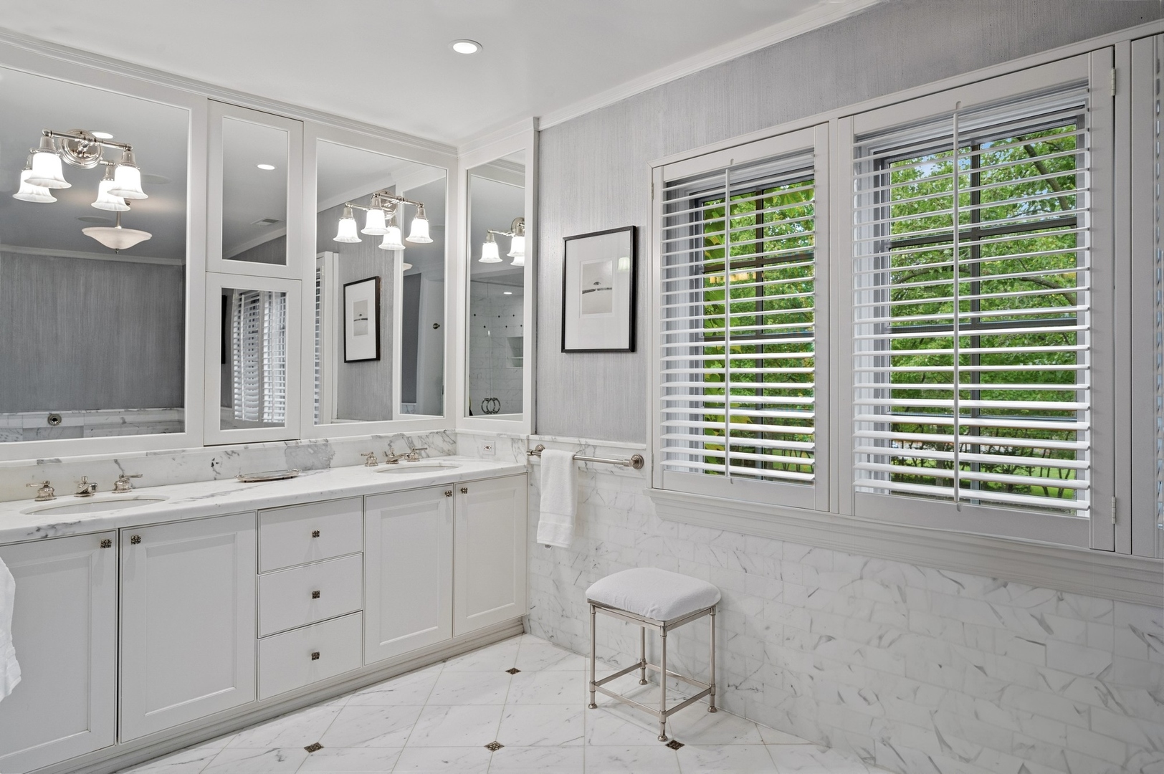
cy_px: 387
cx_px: 582
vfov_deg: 58.3
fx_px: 695
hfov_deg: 79.9
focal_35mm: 22
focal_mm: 21.5
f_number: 8
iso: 400
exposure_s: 1/6
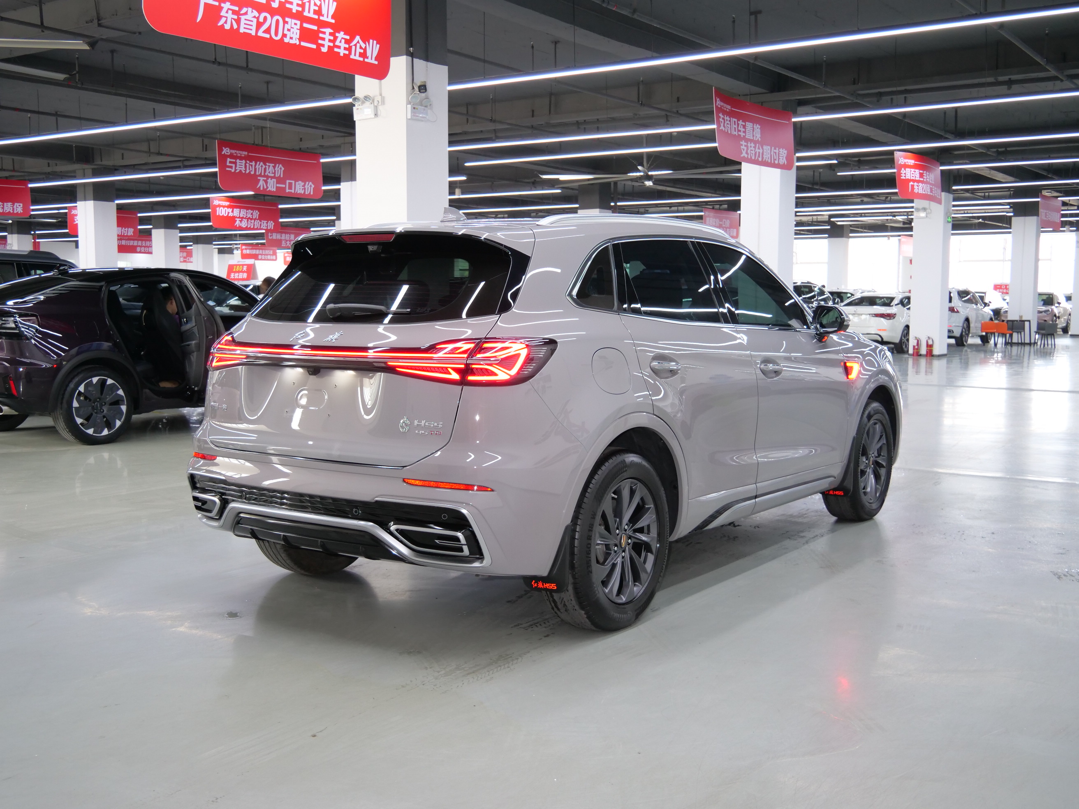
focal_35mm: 36
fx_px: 1122
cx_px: 540
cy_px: 404
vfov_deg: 39.7
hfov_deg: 51.4
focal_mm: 18
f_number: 3.9
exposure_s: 1/30
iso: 800
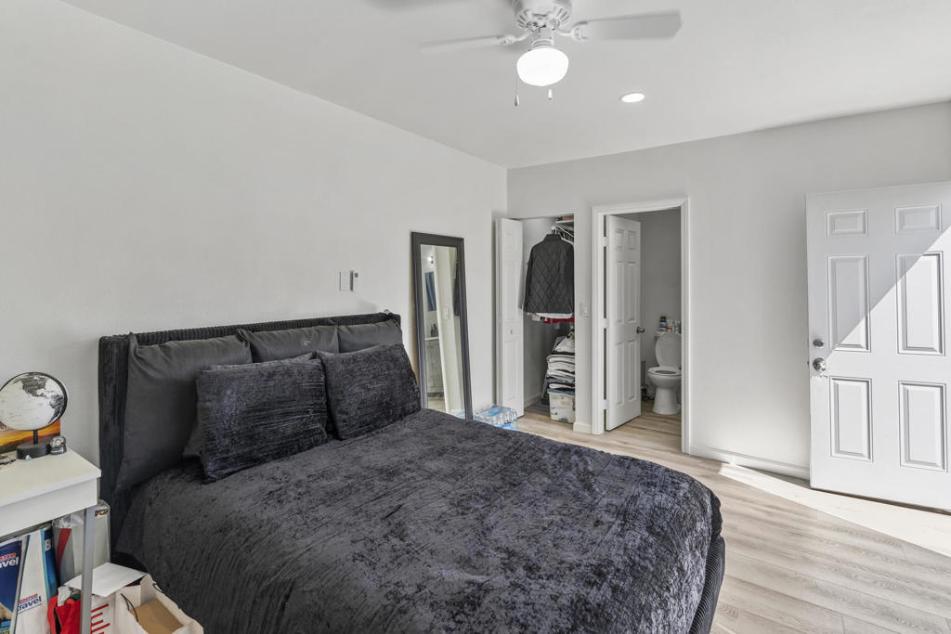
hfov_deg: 96.7
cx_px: 476
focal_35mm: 16
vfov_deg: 73.8
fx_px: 423
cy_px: 317
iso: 640
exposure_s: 1/50
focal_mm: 16
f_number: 4.5
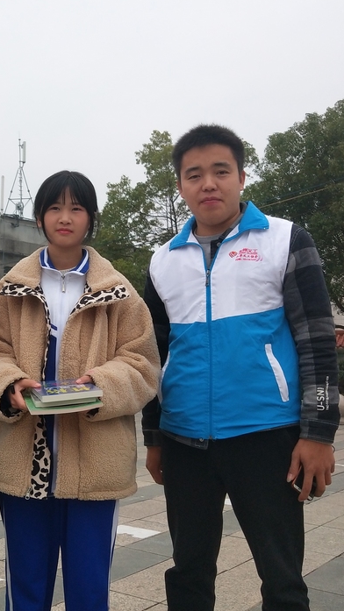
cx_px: 66
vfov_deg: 42.9
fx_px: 778
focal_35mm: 48
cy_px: 288
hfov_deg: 24.5
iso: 63
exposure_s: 1/1262
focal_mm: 3.95
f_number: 1.8
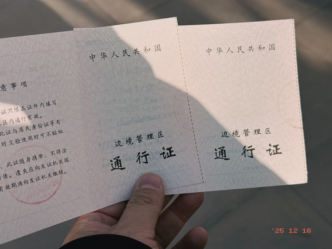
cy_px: 124
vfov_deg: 30.3
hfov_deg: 39.7
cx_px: 166
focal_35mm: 48
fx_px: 460
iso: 64
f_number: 1.78
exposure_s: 1/5208
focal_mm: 6.76
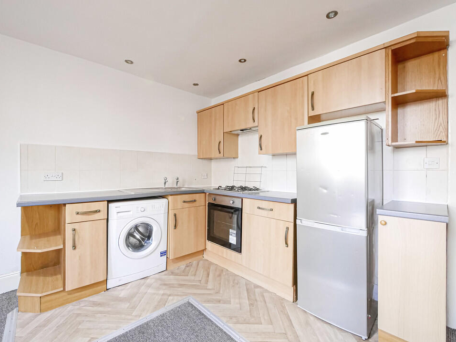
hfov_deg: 98.2
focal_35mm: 15
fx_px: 198
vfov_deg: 81.7
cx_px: 230
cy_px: 176
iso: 3200
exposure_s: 1/25
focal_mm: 7
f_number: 4
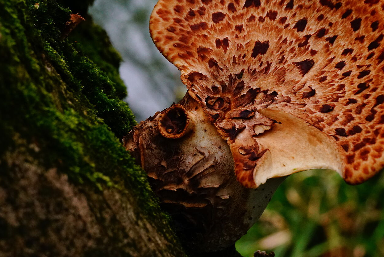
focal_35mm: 135
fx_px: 1440
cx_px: 221
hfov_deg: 15.2
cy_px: 76
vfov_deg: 10.2
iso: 3200
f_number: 9
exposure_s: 1/160
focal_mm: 70
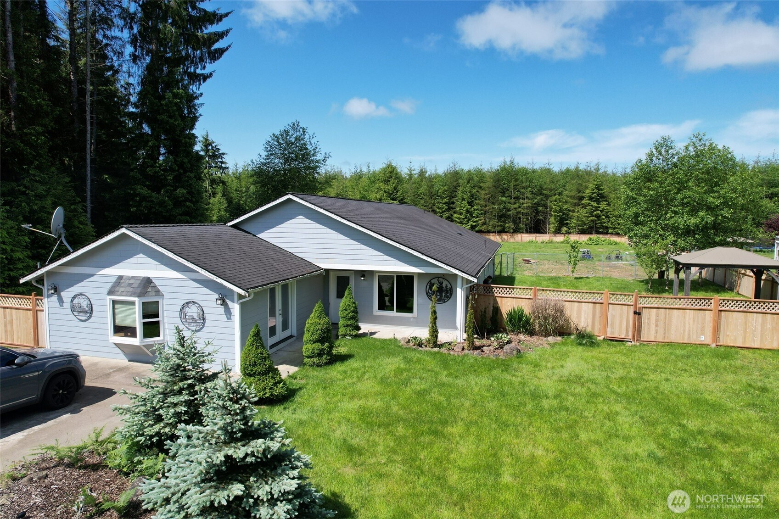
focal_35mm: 22
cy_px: 260
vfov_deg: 57.2
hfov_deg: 78.6
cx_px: 390
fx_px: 476
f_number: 2.8
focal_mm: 8.38
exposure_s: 1/1600
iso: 110
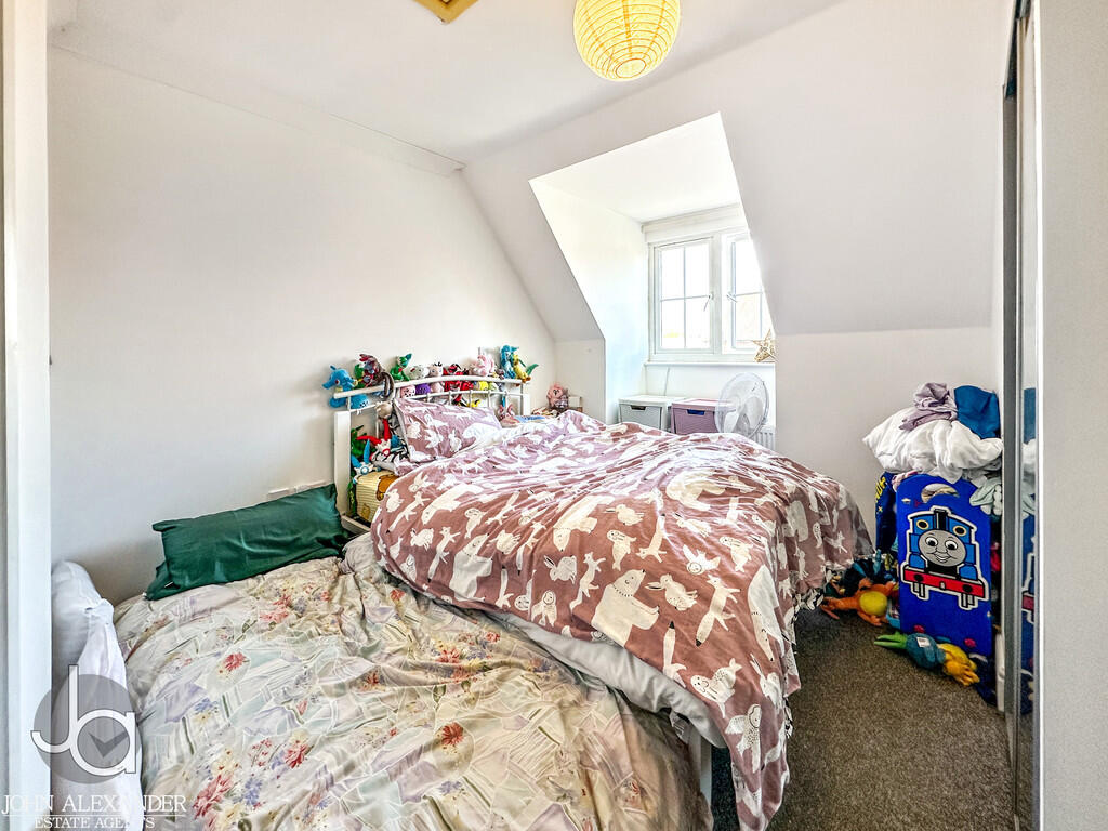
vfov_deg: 85.7
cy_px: 416
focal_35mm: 14
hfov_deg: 102.1
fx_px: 448
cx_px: 554
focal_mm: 2.22
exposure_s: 1/100
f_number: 2.2
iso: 100
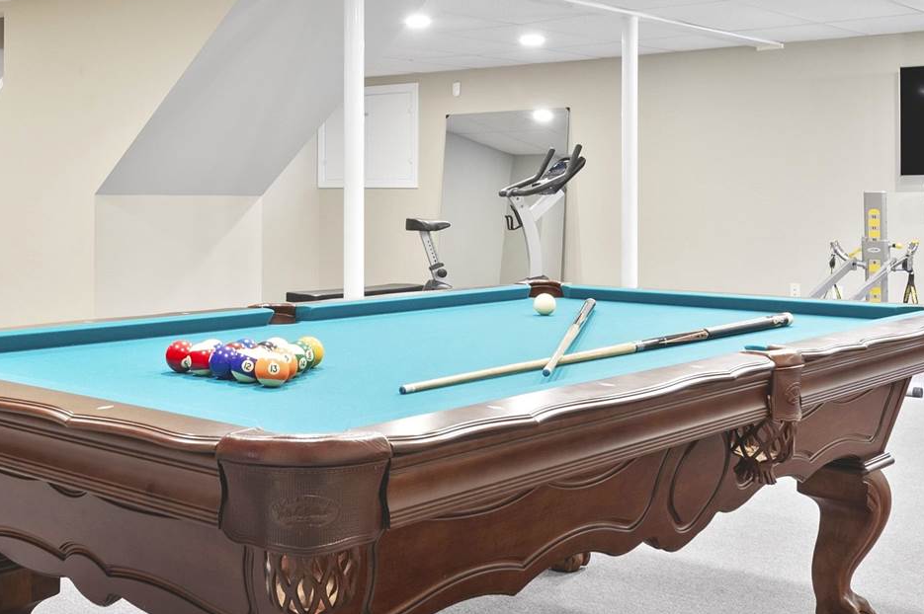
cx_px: 295
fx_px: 1222
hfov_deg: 40.8
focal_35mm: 48
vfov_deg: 28.1
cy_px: 234
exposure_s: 5
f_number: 7.1
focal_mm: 14.5
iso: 250
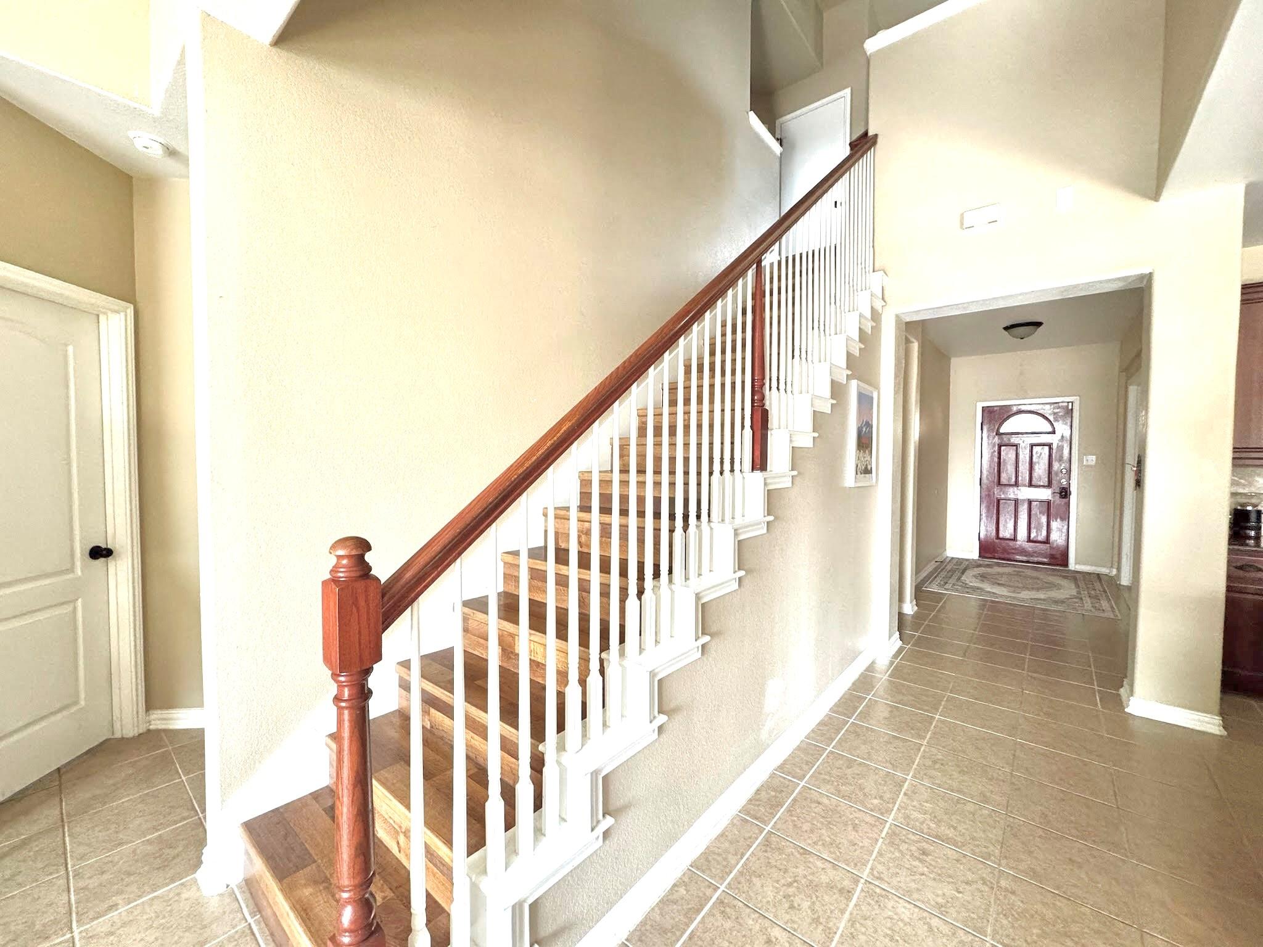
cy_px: 474
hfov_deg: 102.1
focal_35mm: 14
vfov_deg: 85.7
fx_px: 511
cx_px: 632
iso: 320
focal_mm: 2.22
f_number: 2.2
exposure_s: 1/99
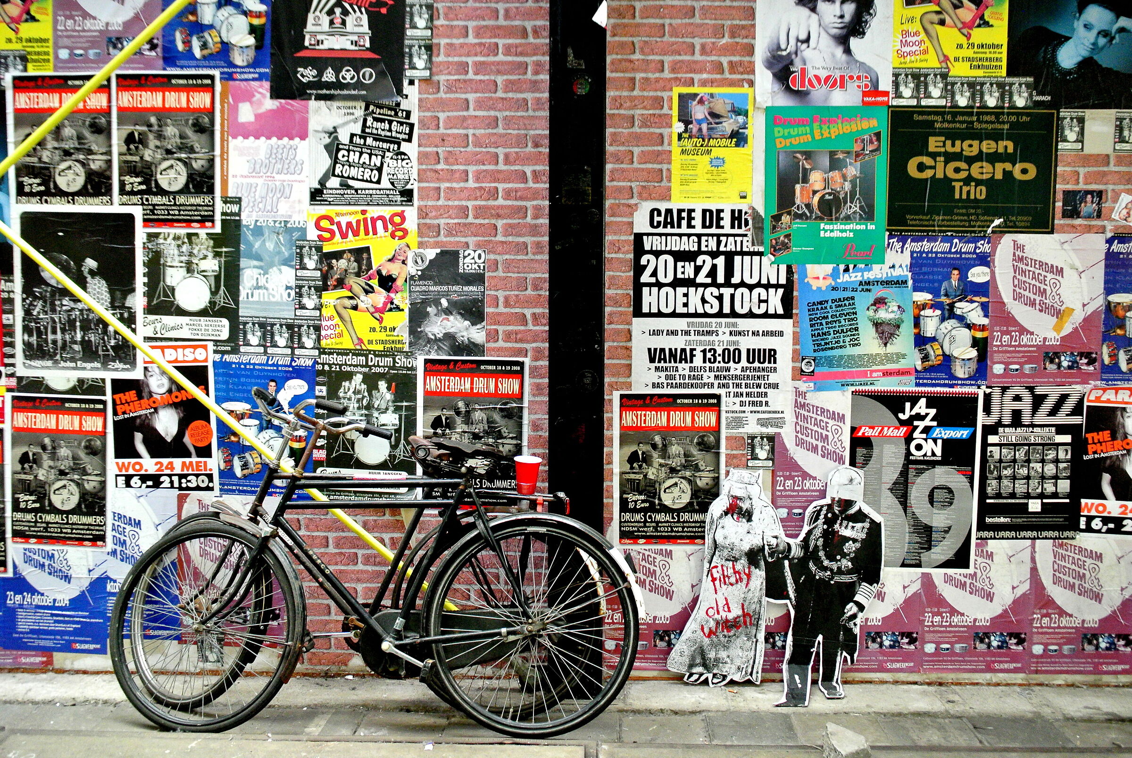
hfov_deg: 55.7
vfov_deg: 39.0
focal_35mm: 34
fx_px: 1070
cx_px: 566
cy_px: 379
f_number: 4
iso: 900
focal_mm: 12.8
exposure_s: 1/30
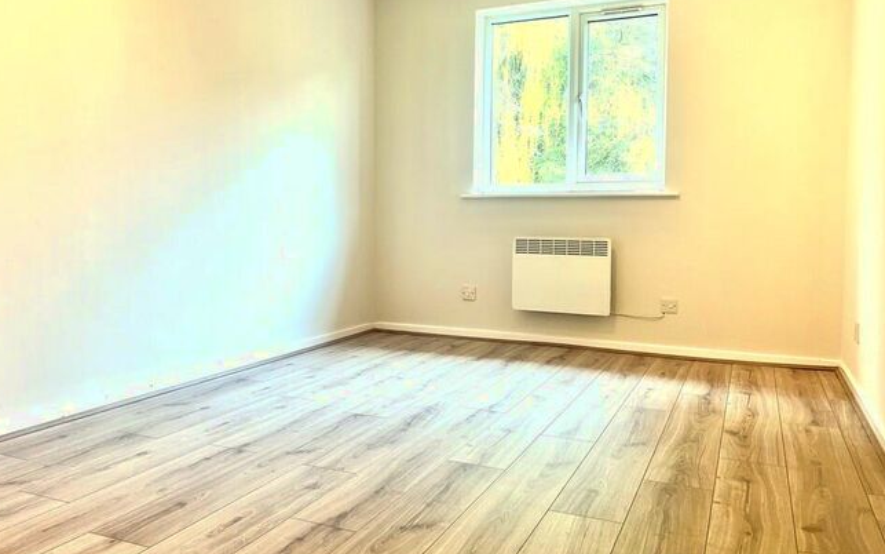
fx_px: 724
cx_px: 420
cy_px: 245
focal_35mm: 30
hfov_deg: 62.9
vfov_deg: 41.8
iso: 125
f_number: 1.5
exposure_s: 1/121
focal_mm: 5.7
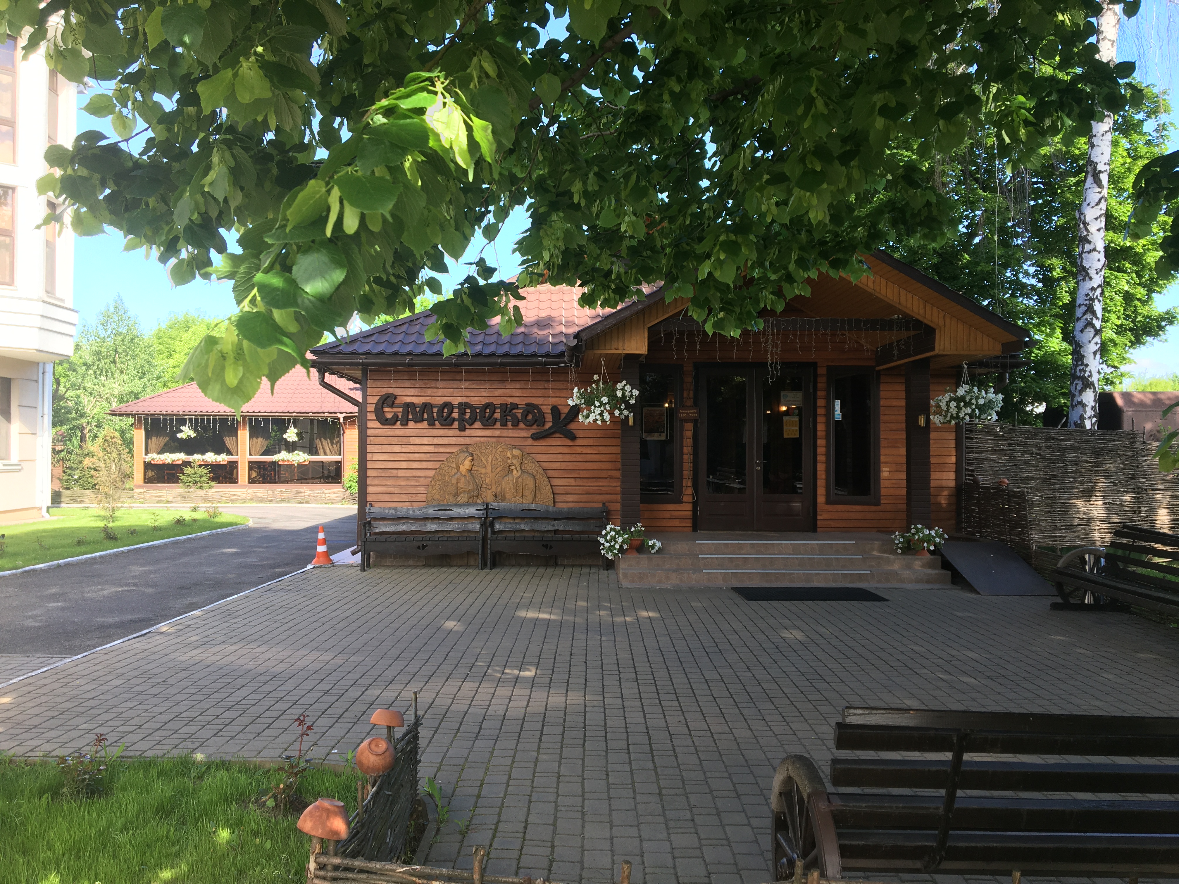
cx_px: 590
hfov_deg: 61.7
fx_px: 988
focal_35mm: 29
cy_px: 442
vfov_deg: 48.2
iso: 25
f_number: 2.2
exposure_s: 1/185
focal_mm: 4.15
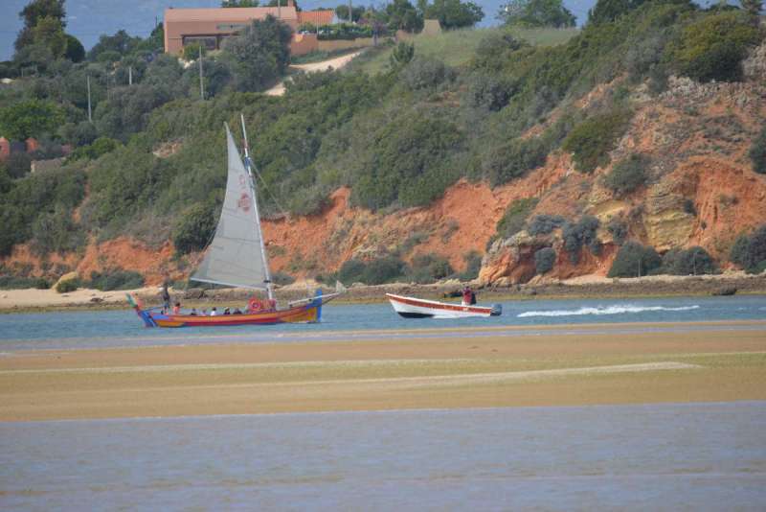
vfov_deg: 2.3
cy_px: 256
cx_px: 383
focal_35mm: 600
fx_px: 12771
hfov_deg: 3.4
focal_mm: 600
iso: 125
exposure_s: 1/200
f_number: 9
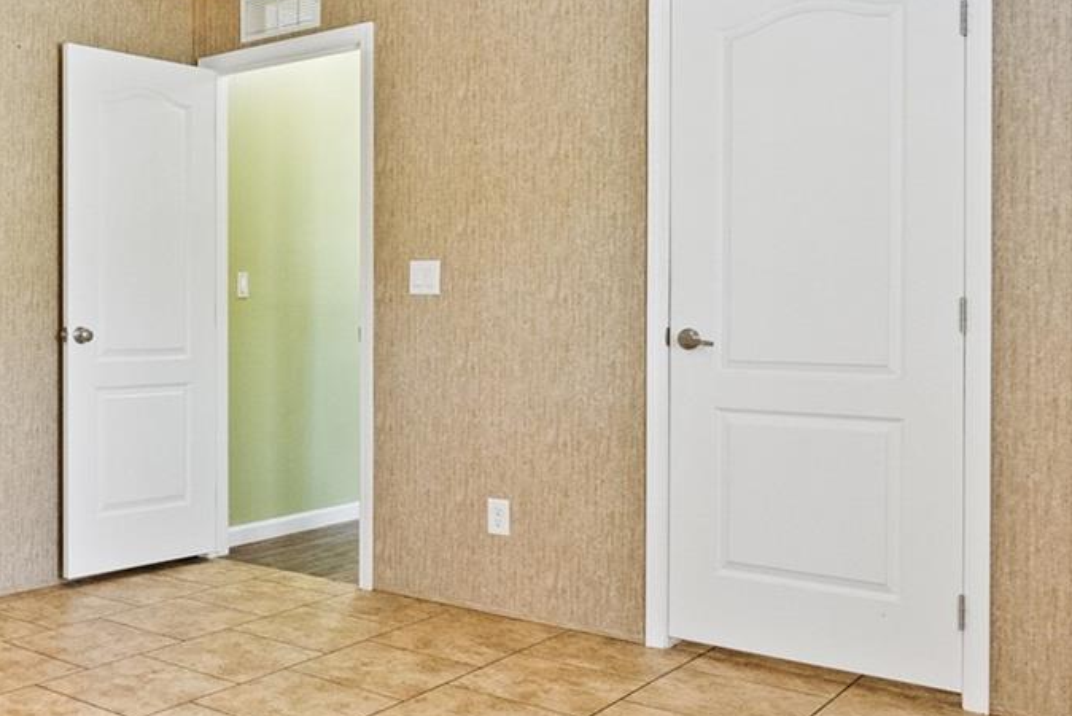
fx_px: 1132
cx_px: 150
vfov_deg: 35.1
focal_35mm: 38
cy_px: 352
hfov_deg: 46.7
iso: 8000
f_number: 9
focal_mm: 16
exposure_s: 1/30
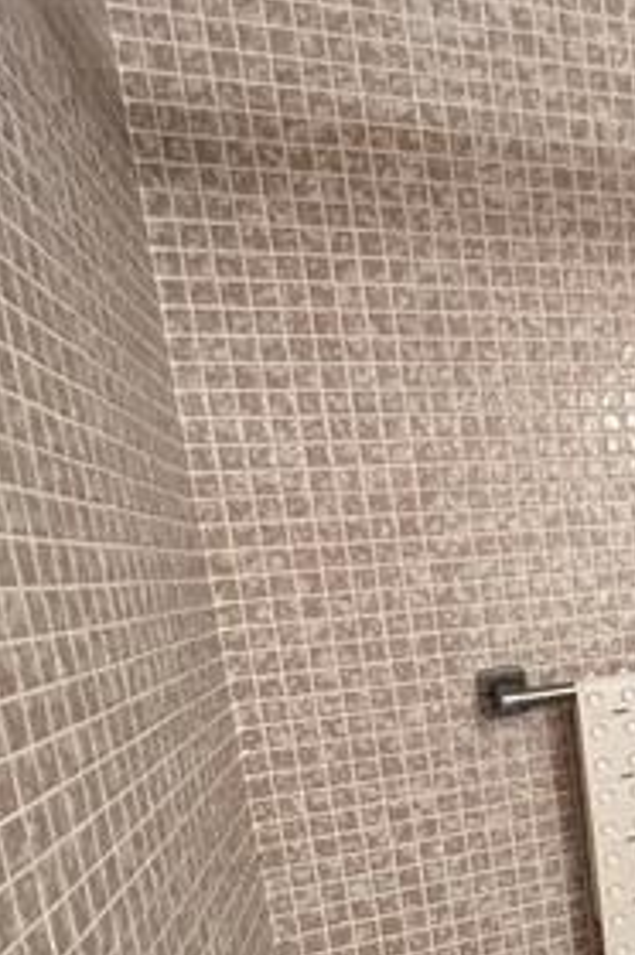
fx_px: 769
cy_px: 682
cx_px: 734
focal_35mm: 29
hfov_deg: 36.3
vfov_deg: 61.1
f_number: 1.8
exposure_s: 1/60
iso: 200
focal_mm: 1.57
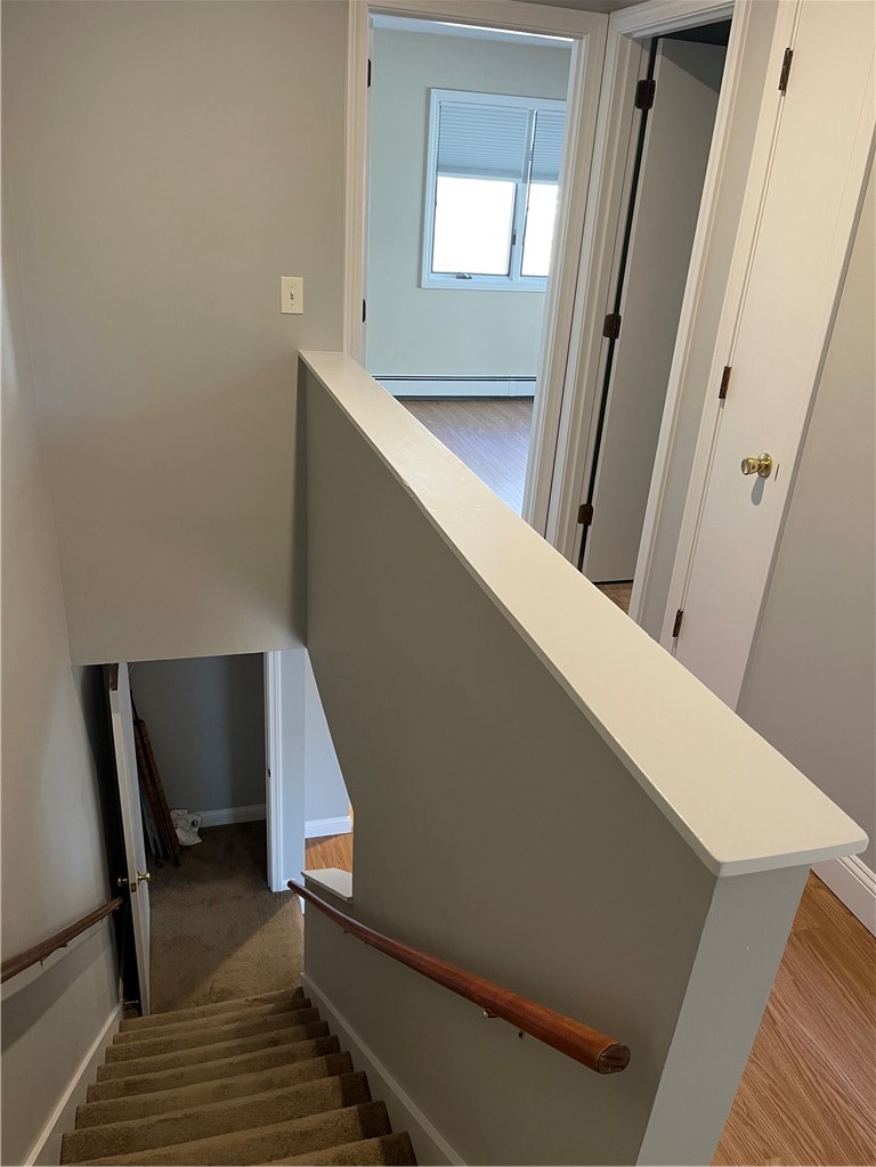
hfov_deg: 54.9
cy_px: 584
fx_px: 844
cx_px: 438
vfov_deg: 69.4
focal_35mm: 25
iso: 160
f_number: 1.6
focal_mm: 5.1
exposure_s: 1/60
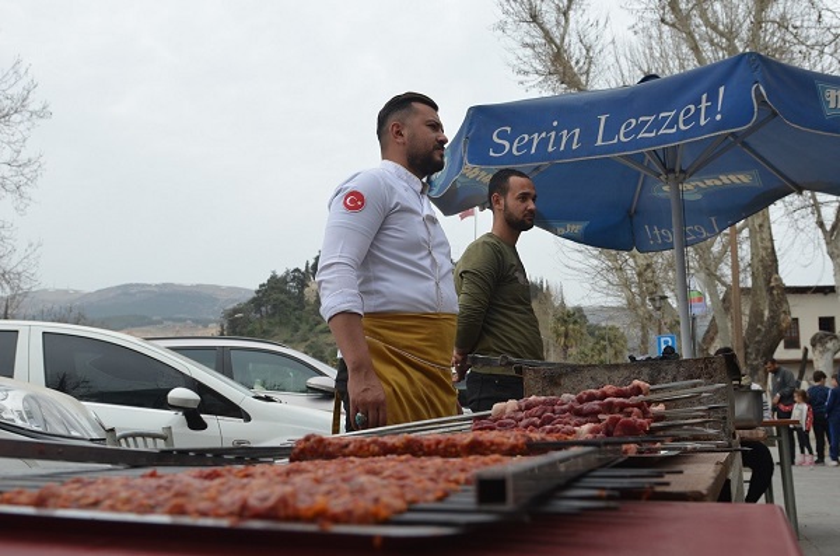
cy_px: 278
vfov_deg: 36.7
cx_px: 420
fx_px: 838
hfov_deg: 53.2
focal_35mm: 36
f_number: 6.3
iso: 200
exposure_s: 1/160
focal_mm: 24
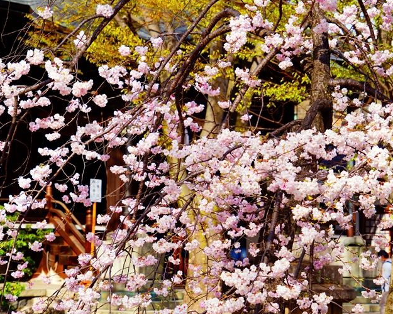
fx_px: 1531
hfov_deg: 14.6
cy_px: 149
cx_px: 178
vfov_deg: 11.7
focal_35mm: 132
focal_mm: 73
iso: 100
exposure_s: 1/250
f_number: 8
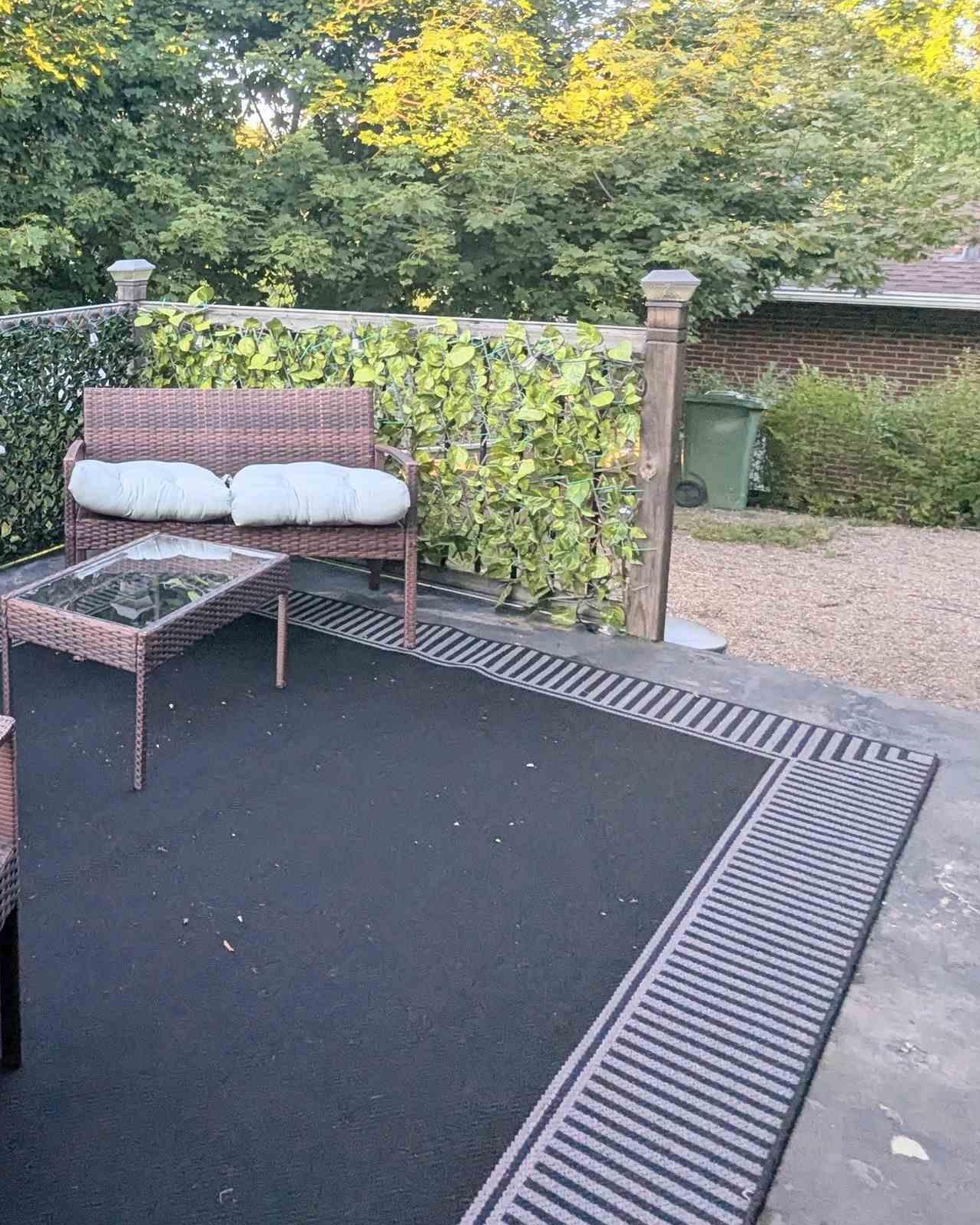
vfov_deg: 56.7
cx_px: -55
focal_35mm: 30
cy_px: 355
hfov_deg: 40.7
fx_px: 1088
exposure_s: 1/292
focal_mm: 2.35
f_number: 2.2
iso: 51
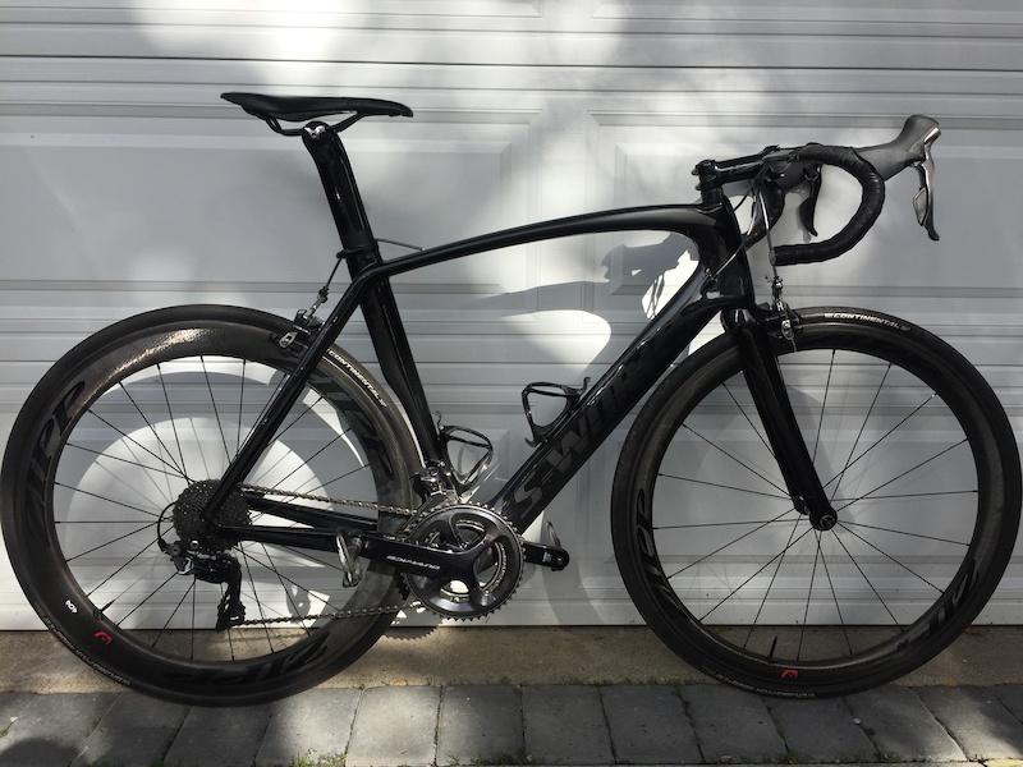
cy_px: 384
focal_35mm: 29
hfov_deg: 61.7
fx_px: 857
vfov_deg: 48.2
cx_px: 512
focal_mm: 4.15
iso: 32
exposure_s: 1/1068
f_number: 2.2
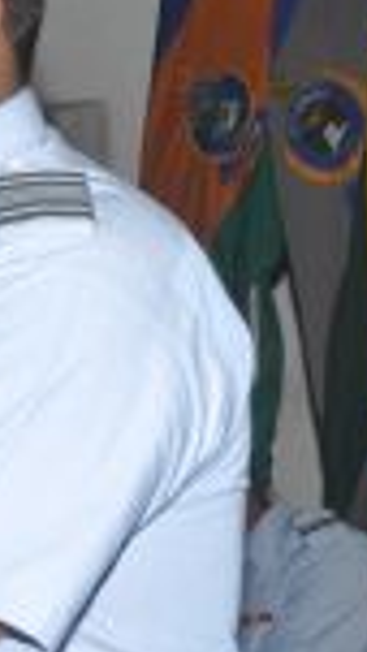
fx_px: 2801
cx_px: -902
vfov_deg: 13.3
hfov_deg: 6.5
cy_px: 423
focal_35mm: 162
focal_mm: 26
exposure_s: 1/125
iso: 200
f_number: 9
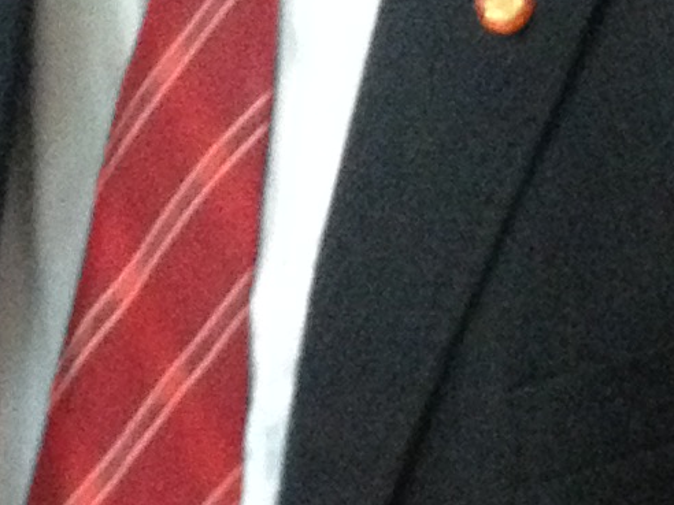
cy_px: -52
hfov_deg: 8.5
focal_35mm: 232
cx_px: 208
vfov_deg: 6.4
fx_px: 4517
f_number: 2.4
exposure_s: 1/15
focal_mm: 4.28
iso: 400
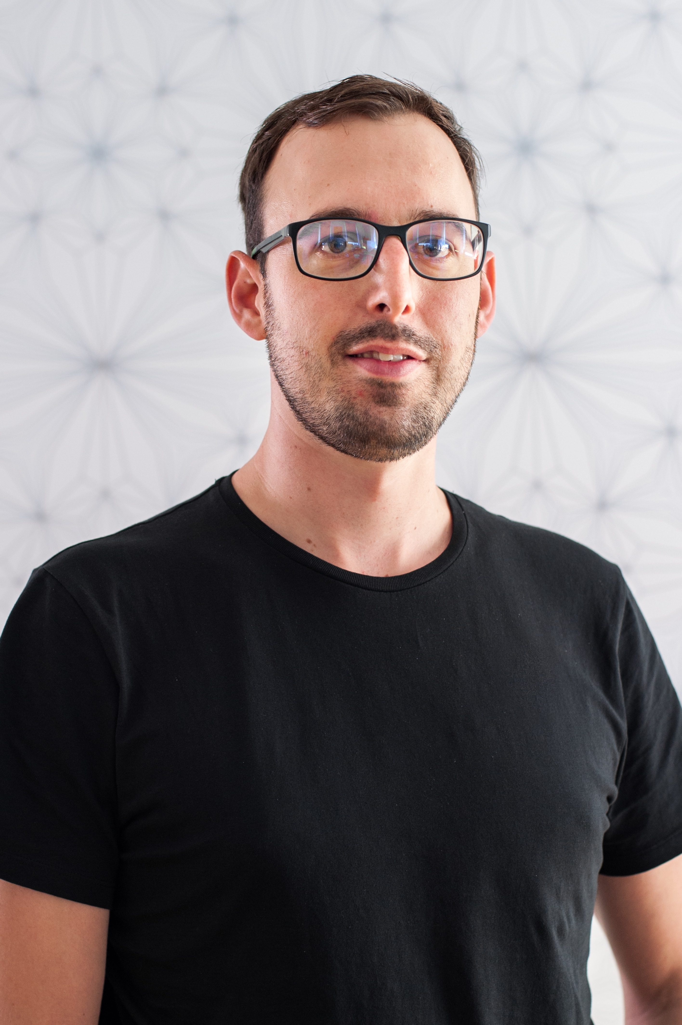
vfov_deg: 39.6
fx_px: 1423
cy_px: 512
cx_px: 341
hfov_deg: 27.0
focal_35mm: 50
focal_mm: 50
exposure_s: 1/50
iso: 640
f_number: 2.8
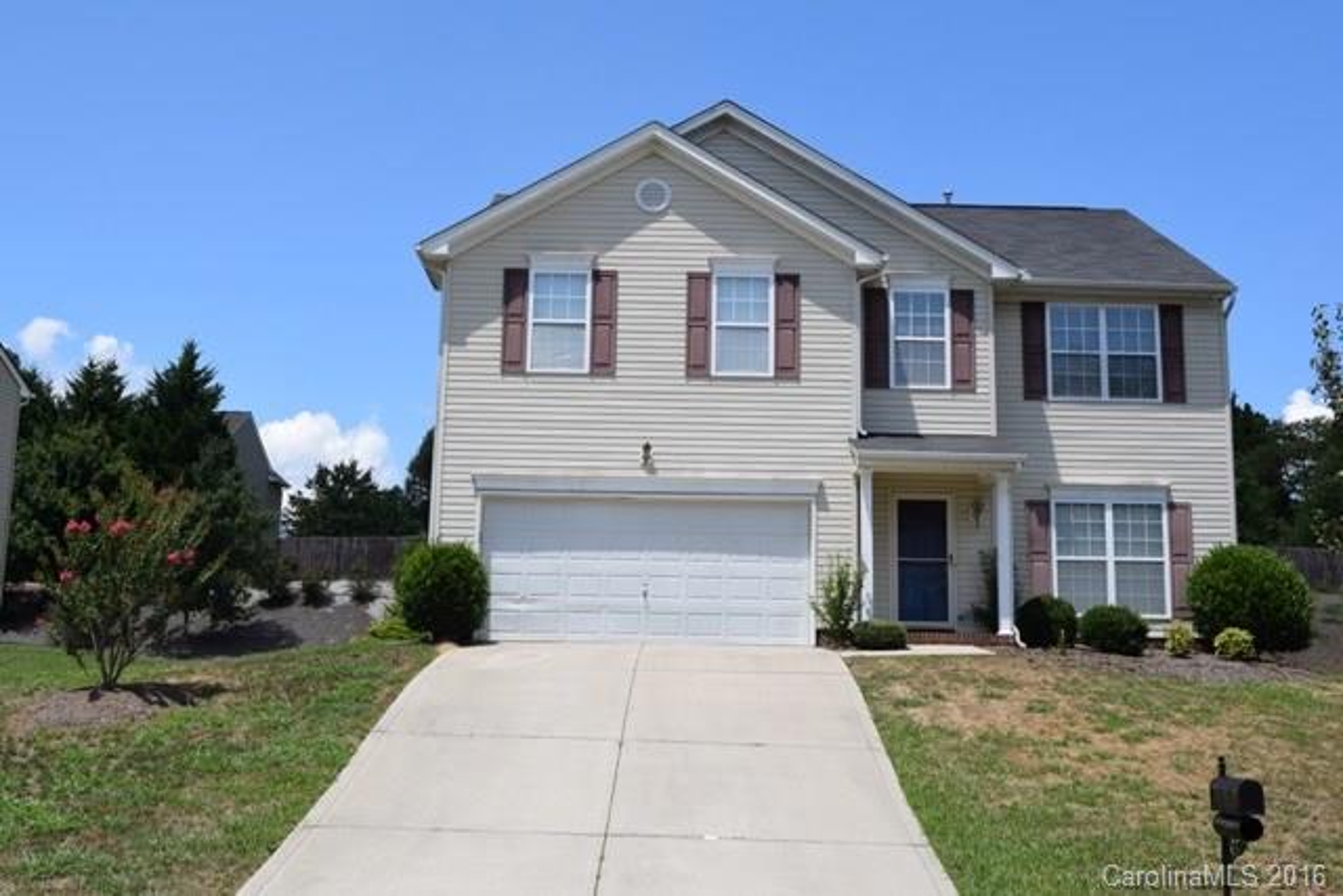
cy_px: 448
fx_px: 1511
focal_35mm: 40
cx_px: 672
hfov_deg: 47.9
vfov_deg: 33.0
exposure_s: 1/400
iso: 200
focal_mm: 27
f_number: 10
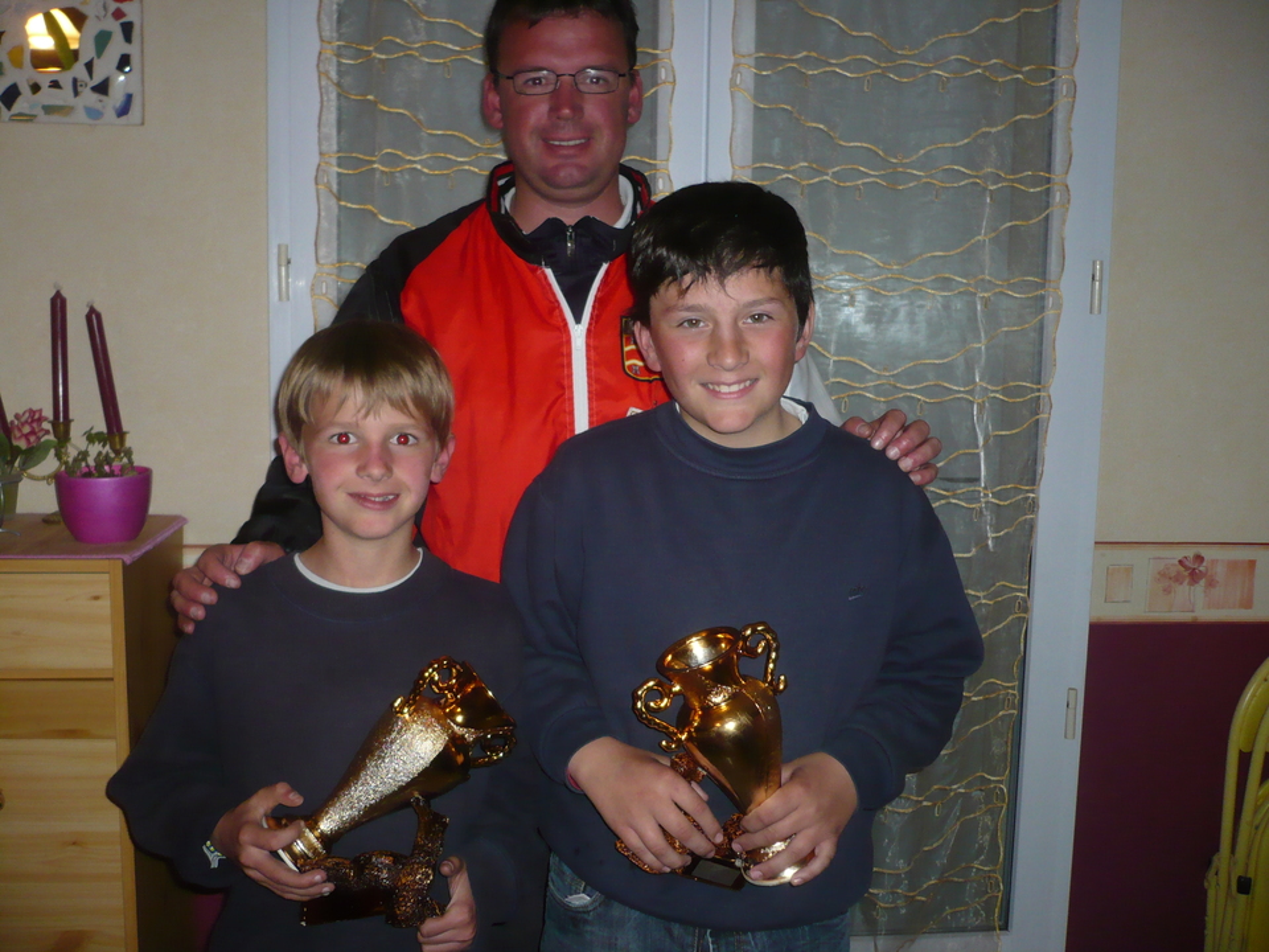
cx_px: 634
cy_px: 476
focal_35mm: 35
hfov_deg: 52.6
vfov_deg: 40.7
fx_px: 1283
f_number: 2.8
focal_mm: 5.8
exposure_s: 1/30
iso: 200
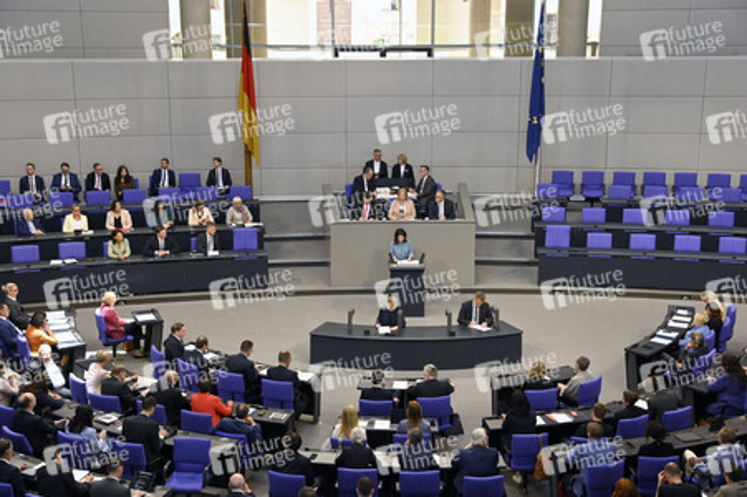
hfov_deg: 32.4
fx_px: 1286
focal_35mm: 62
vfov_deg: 21.9
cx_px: 374
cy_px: 248
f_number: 6.3
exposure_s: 1/320
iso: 6400
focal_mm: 62
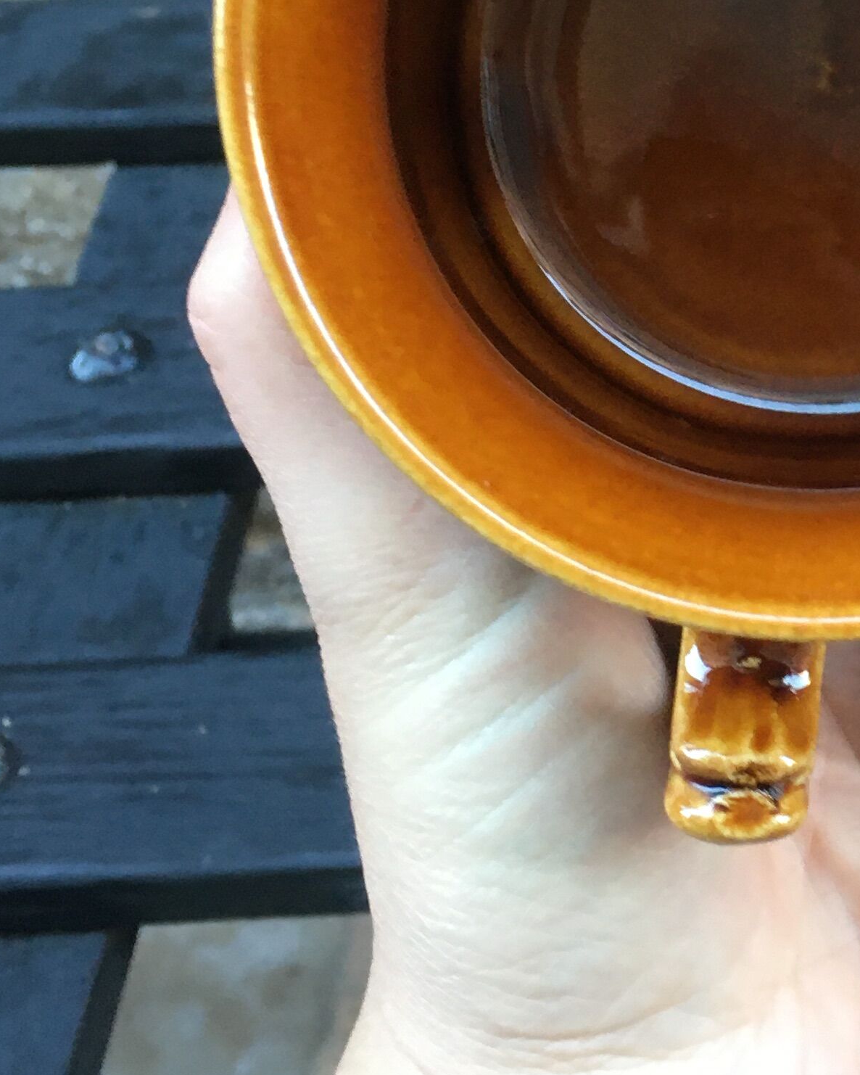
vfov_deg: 24.5
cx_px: 998
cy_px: 278
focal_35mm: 77
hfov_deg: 18.9
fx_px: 2449
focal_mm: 4.15
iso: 125
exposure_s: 1/33
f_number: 2.2
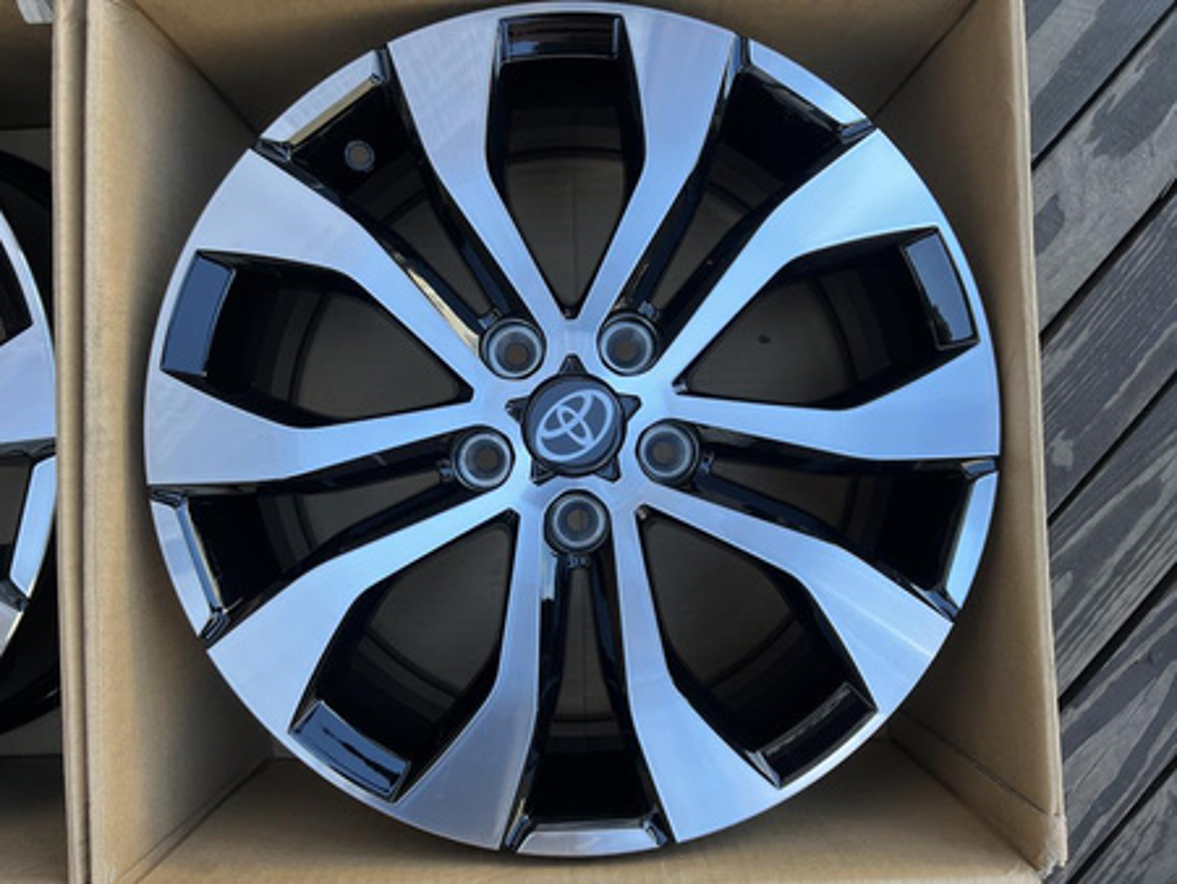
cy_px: 442
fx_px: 885
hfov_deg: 67.3
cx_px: 588
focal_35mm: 26
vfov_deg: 53.1
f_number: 1.5
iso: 40
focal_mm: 5.7
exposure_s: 1/271
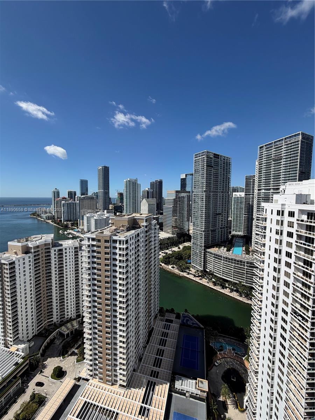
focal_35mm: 14
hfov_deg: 85.7
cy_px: 210
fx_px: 170
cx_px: 158
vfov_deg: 102.1
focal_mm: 2.22
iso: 20
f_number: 2.2
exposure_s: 1/1033
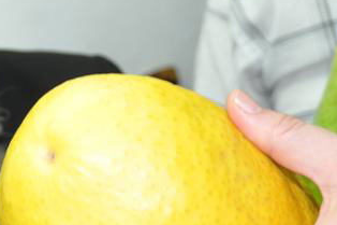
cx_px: 21
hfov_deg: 15.9
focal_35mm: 127
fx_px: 1188
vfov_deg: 10.8
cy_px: 59
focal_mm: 26
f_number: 4
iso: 450
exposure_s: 1/60
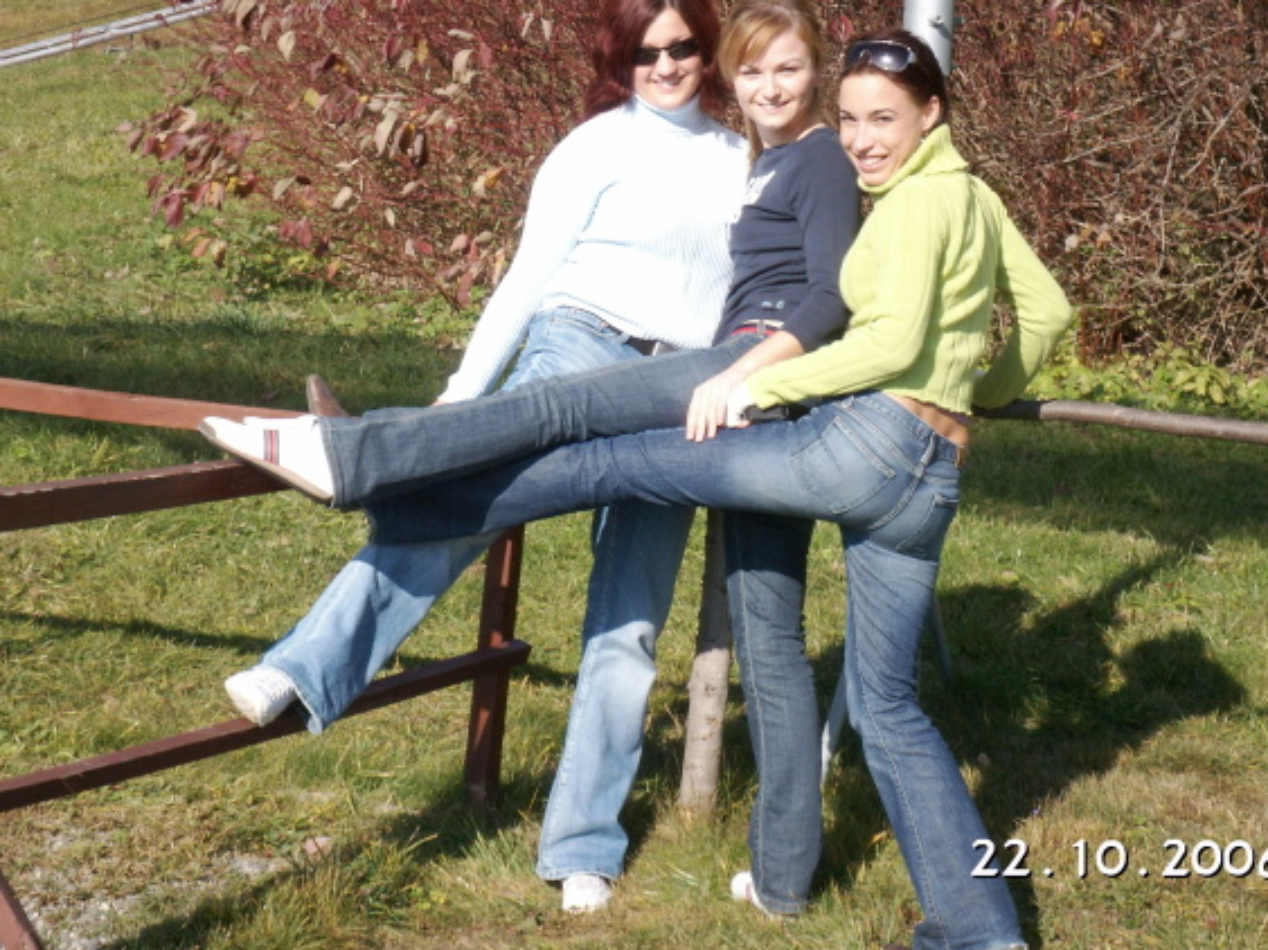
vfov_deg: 16.2
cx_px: 694
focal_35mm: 91
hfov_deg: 21.5
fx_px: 3333
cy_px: 434
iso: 50
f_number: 7.1
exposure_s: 1/160
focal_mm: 16.6
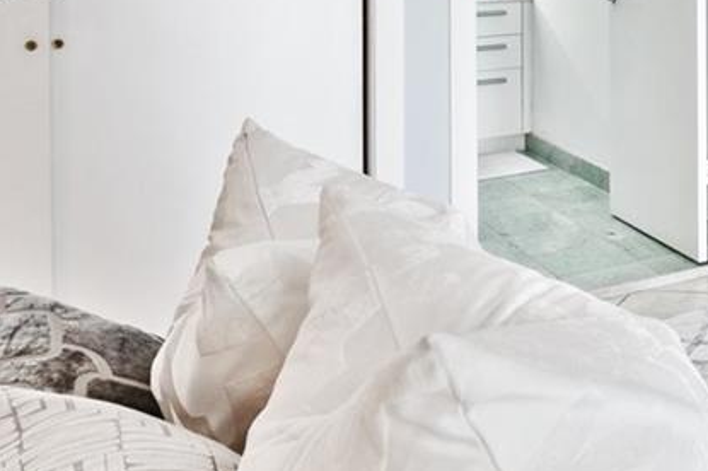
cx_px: 897
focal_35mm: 54
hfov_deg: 30.1
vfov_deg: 23.8
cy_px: -18
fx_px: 1061
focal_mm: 14
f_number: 8
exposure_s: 1/1.67
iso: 200
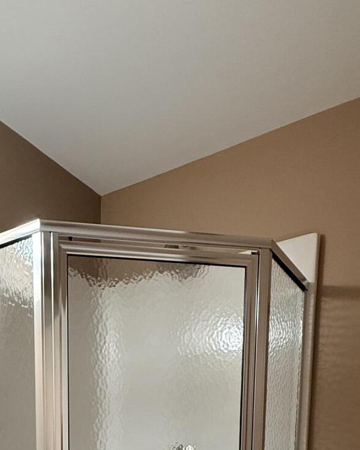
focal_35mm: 37
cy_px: 525
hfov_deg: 39.3
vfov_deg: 38.2
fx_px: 493
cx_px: 102
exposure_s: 1/60
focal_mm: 2.22
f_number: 2.2
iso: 200
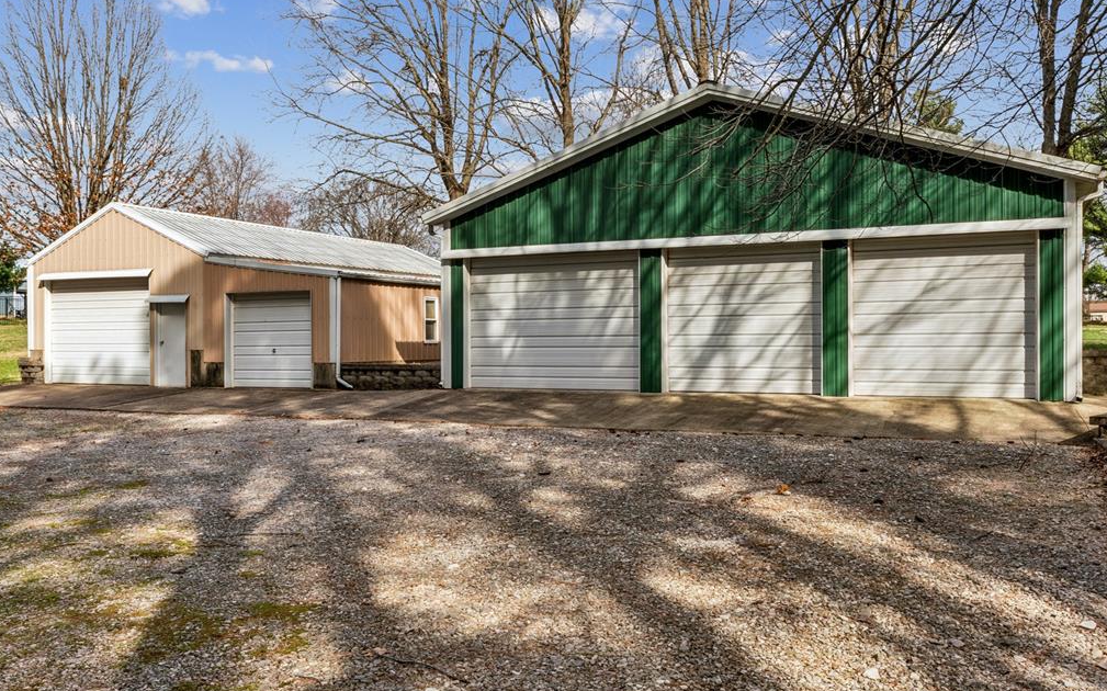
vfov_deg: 41.8
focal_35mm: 30
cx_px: 554
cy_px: 359
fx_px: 905
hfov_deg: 62.9
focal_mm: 19.6
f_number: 22
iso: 100
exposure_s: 1/15
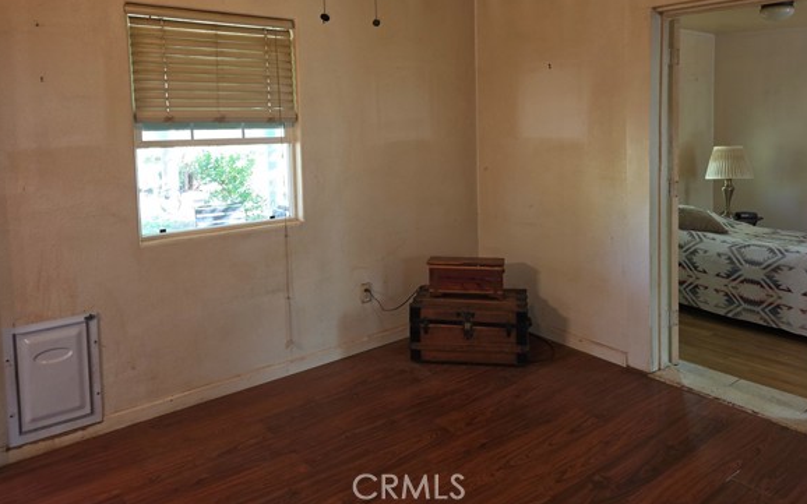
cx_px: 419
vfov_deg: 45.4
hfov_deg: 68.4
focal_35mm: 27
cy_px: 172
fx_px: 594
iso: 100
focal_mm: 6.25
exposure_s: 1/30
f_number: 1.7
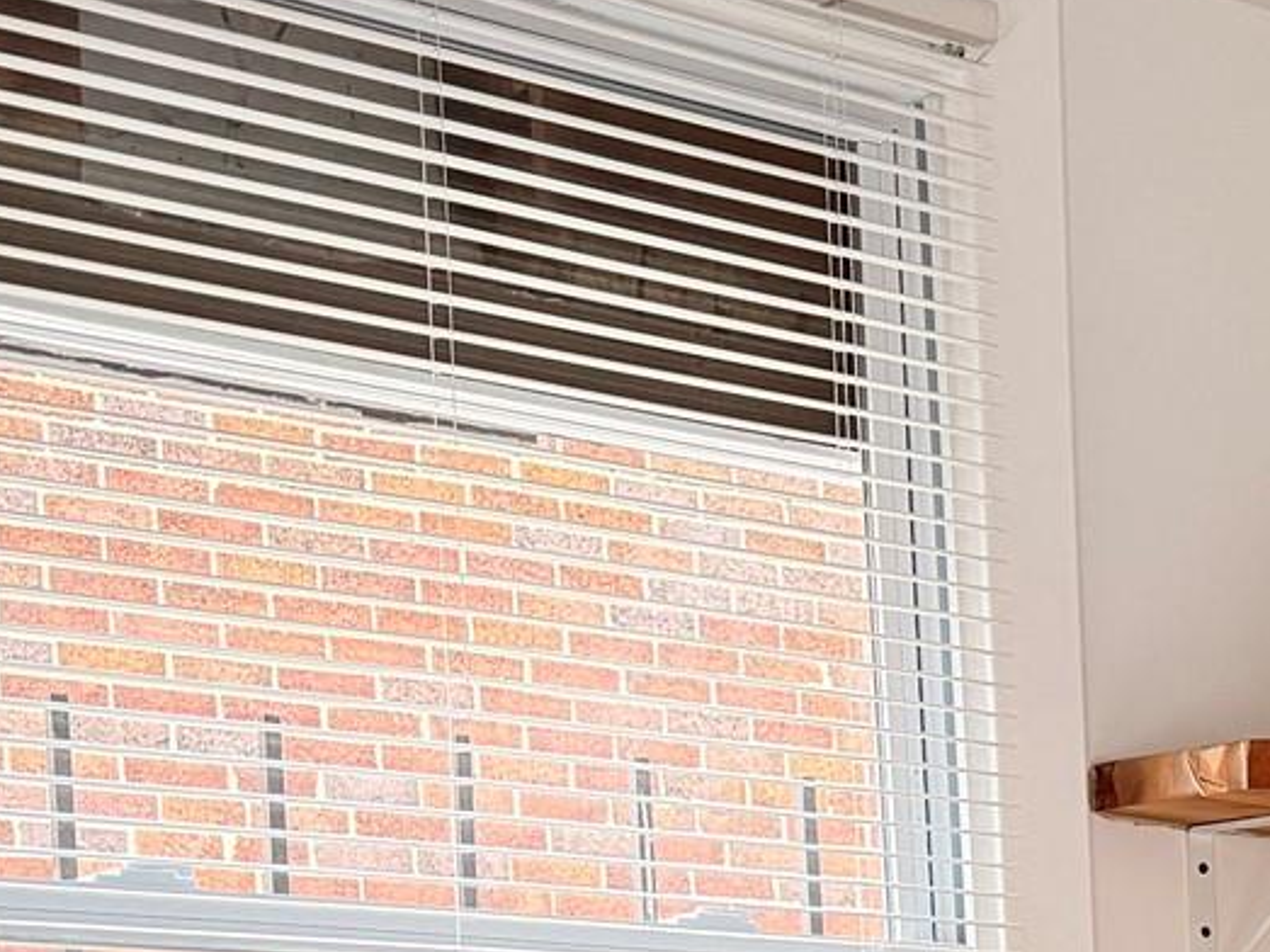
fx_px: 3448
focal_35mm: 94
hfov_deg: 19.0
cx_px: 1756
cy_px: 1673
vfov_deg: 14.1
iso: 200
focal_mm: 6.76
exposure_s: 1/70
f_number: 1.78
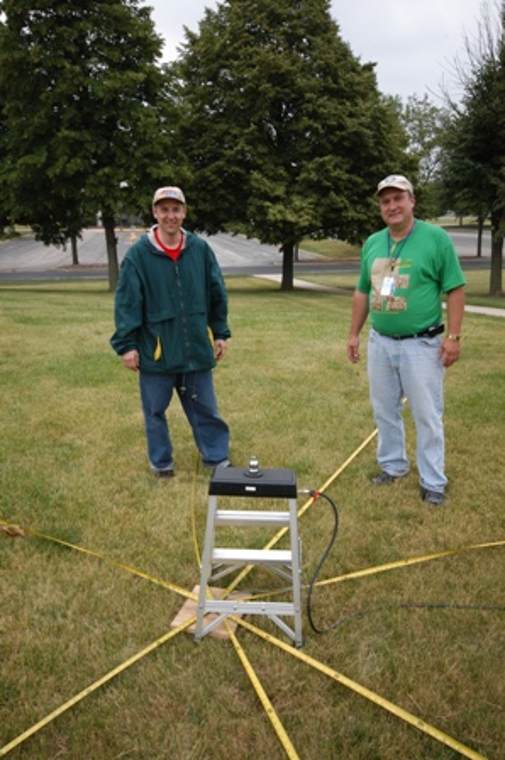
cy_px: 380
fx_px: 632
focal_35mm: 30
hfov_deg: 43.5
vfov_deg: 62.0
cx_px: 252
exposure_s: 1/180
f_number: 7.1
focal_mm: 20
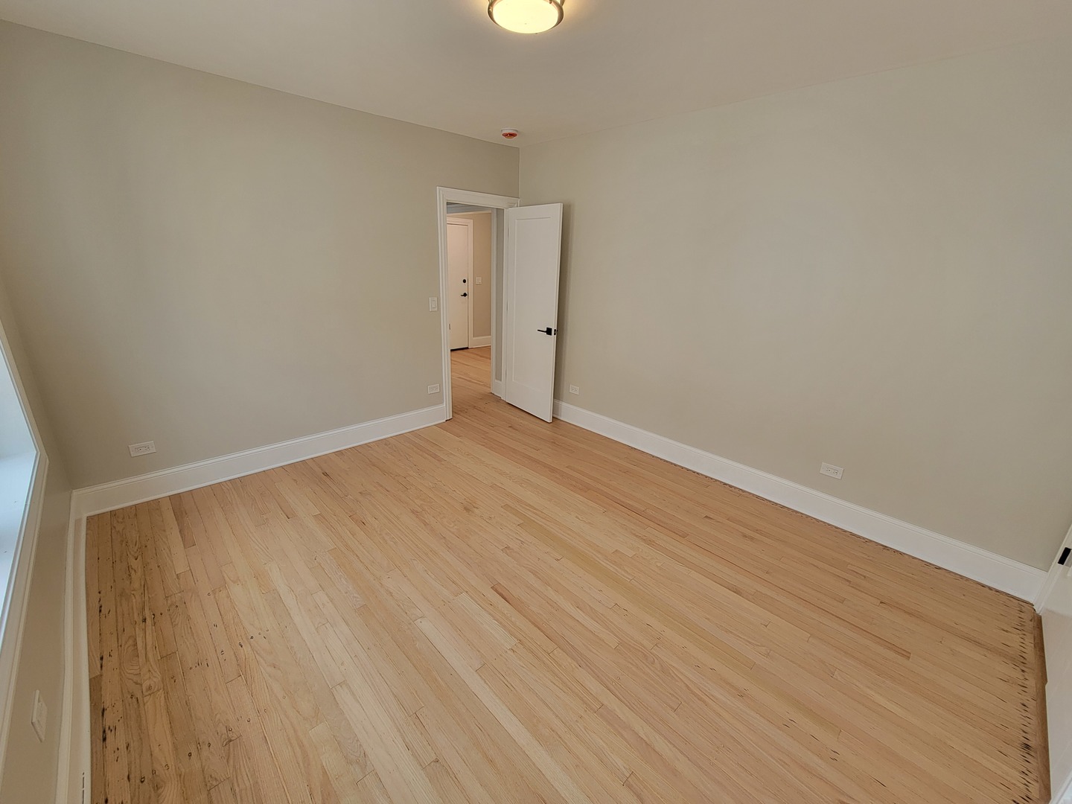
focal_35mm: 13
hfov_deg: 106.2
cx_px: 536
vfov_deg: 89.9
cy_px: 402
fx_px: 403
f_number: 2.2
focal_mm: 2.2
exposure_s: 1/120
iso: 80
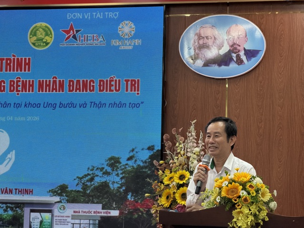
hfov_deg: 19.6
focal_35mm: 100
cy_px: 114
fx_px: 878
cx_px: 152
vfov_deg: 14.8
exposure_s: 1/120
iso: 320
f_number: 2.8
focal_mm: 16.89
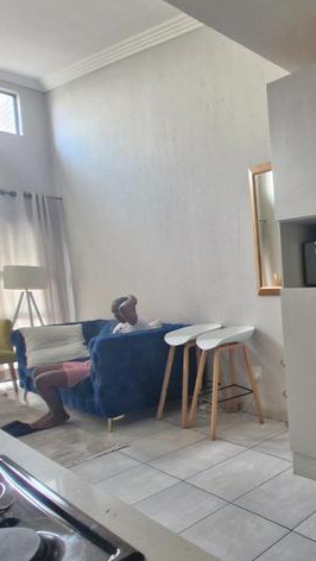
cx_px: 396
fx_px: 357
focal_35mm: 24
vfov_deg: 76.1
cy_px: 303
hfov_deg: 35.4
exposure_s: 1/50
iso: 320
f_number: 2.2
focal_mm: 1.74
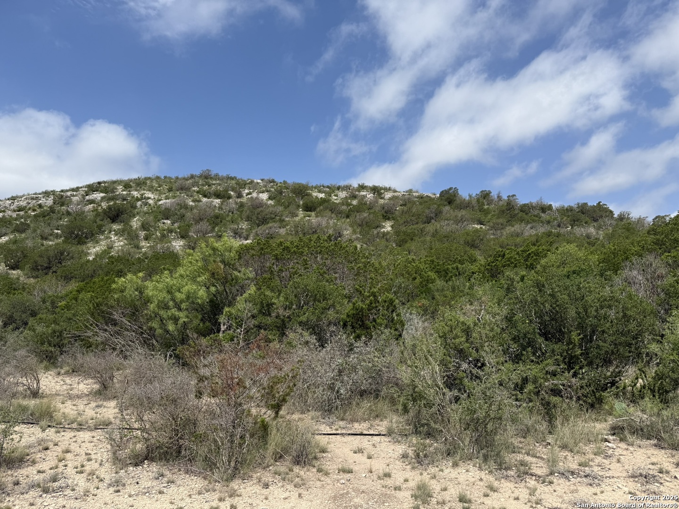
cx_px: 340
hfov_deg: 71.6
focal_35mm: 24
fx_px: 471
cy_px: 254
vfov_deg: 56.8
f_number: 1.78
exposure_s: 1/5319
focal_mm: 6.76
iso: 80
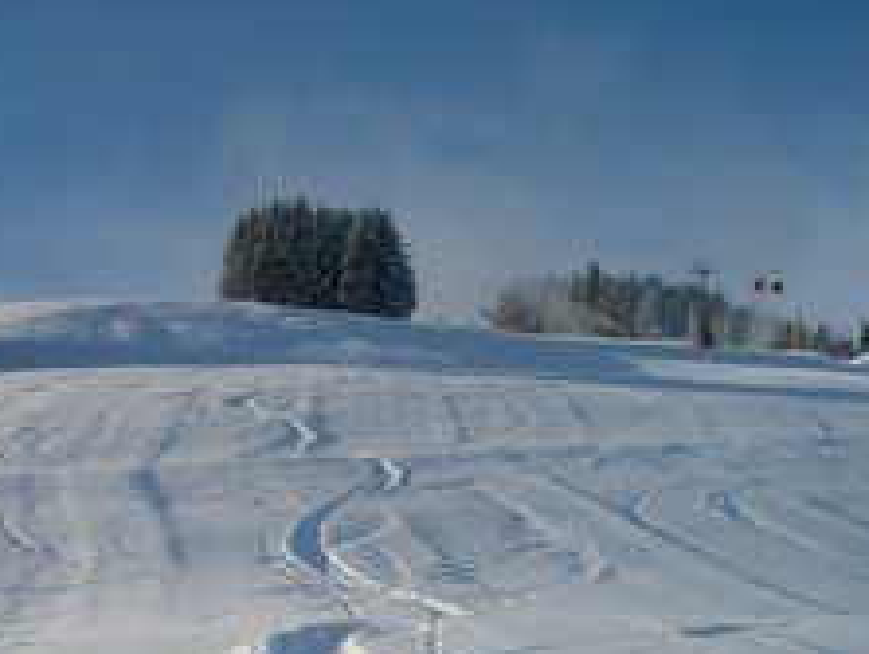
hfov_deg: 30.3
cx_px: 254
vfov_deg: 23.1
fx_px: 1583
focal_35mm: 63
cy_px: 482
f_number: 4.3
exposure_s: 1/1000
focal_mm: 5.8
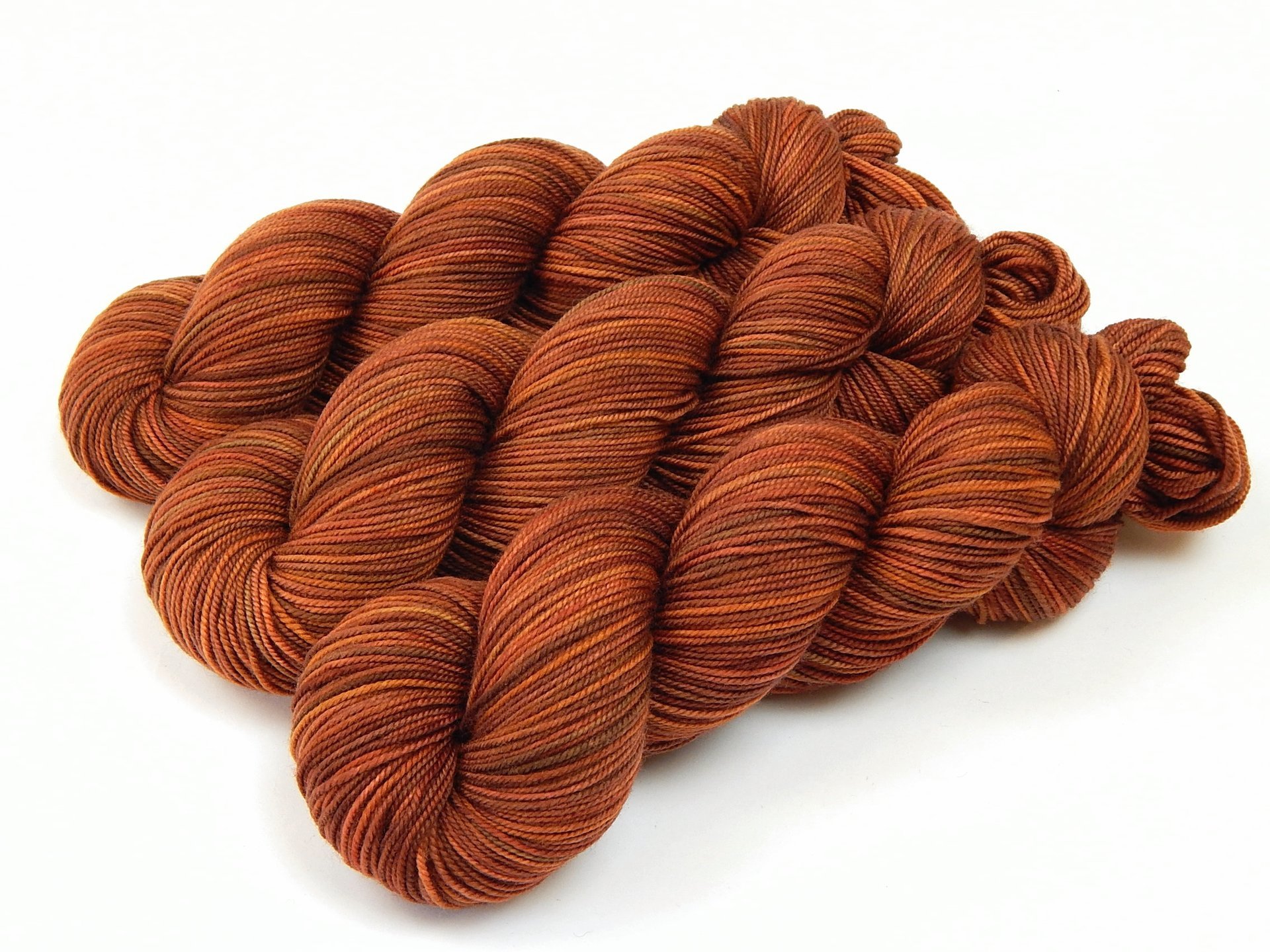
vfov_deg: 29.7
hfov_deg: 38.9
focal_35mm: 49
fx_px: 1798
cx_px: 635
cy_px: 476
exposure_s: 1/30
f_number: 3.7
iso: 200
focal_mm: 8.6
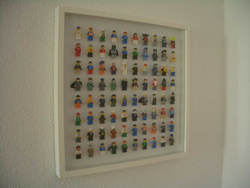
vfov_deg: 40.7
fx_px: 253
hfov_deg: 52.6
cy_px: 94
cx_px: 125
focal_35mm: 35
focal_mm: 5.8
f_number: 2.6
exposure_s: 1/20
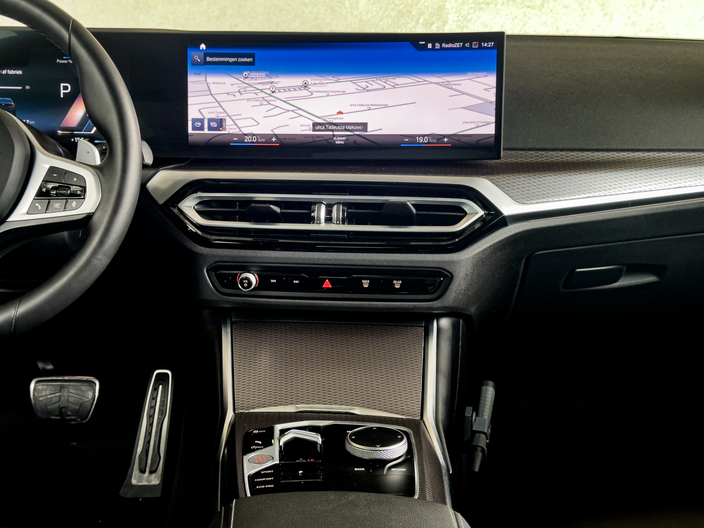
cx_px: 352
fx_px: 976
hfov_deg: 39.7
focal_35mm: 48
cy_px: 264
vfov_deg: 30.3
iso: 250
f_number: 1.8
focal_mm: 6.86
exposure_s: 1/40
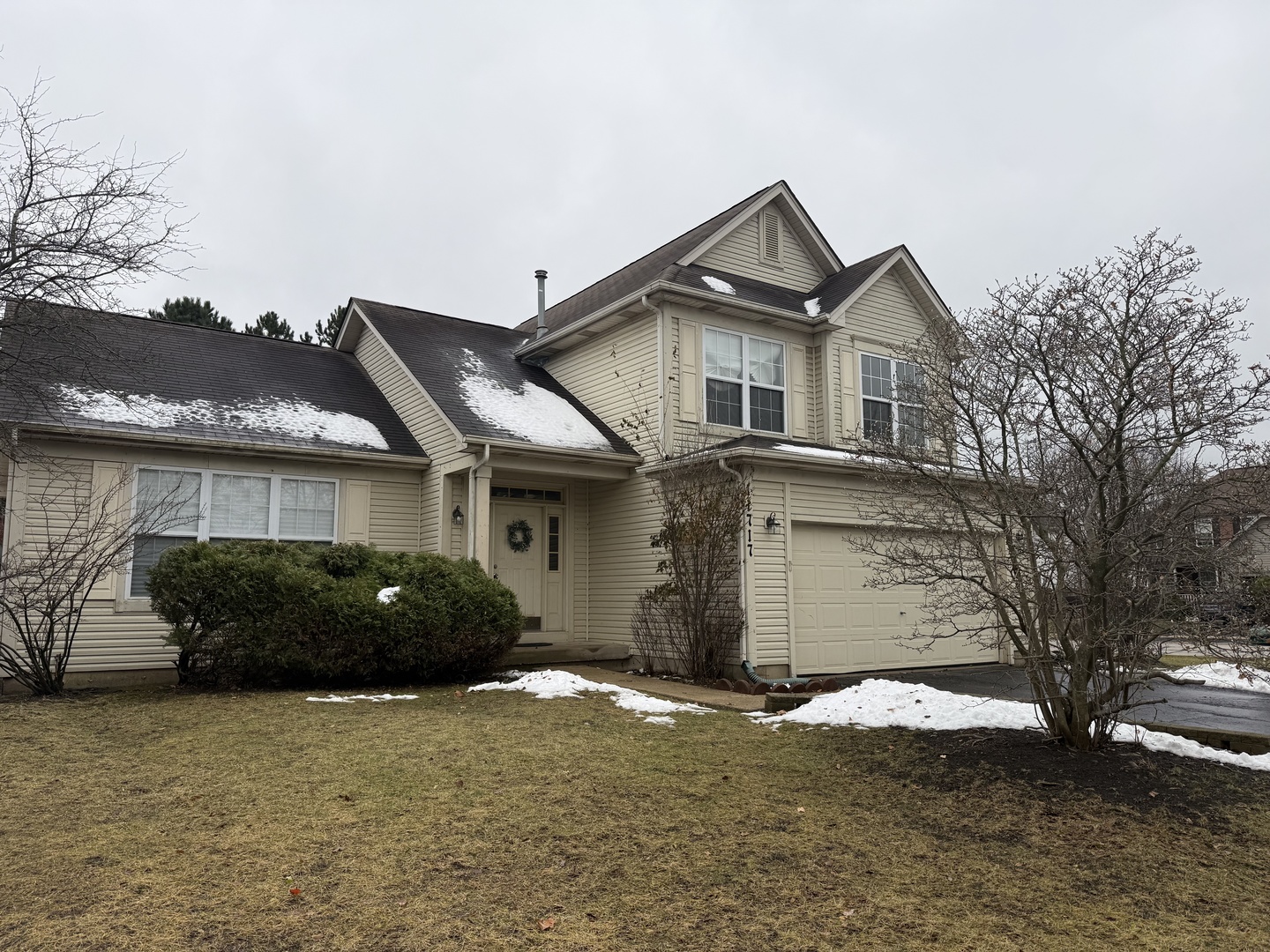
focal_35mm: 24
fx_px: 881
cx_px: 635
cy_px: 476
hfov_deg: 71.6
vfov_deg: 56.8
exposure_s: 1/632
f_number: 1.78
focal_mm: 6.76
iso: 80
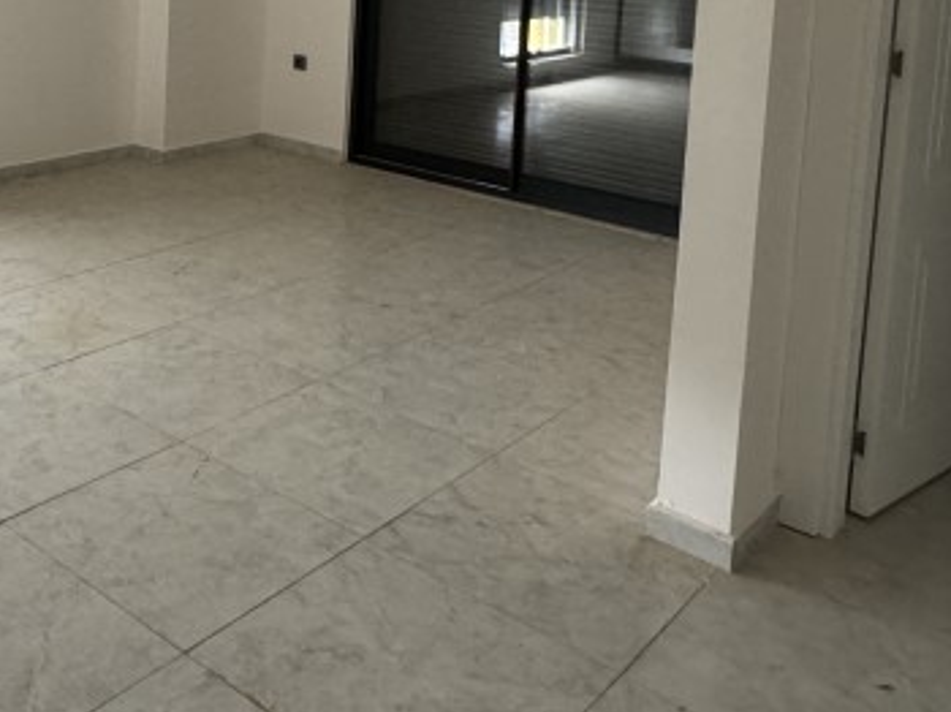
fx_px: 1126
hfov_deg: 43.0
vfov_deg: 32.2
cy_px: -5
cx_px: 149
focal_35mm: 41
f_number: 2.2
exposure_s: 1/99
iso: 320
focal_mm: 2.22
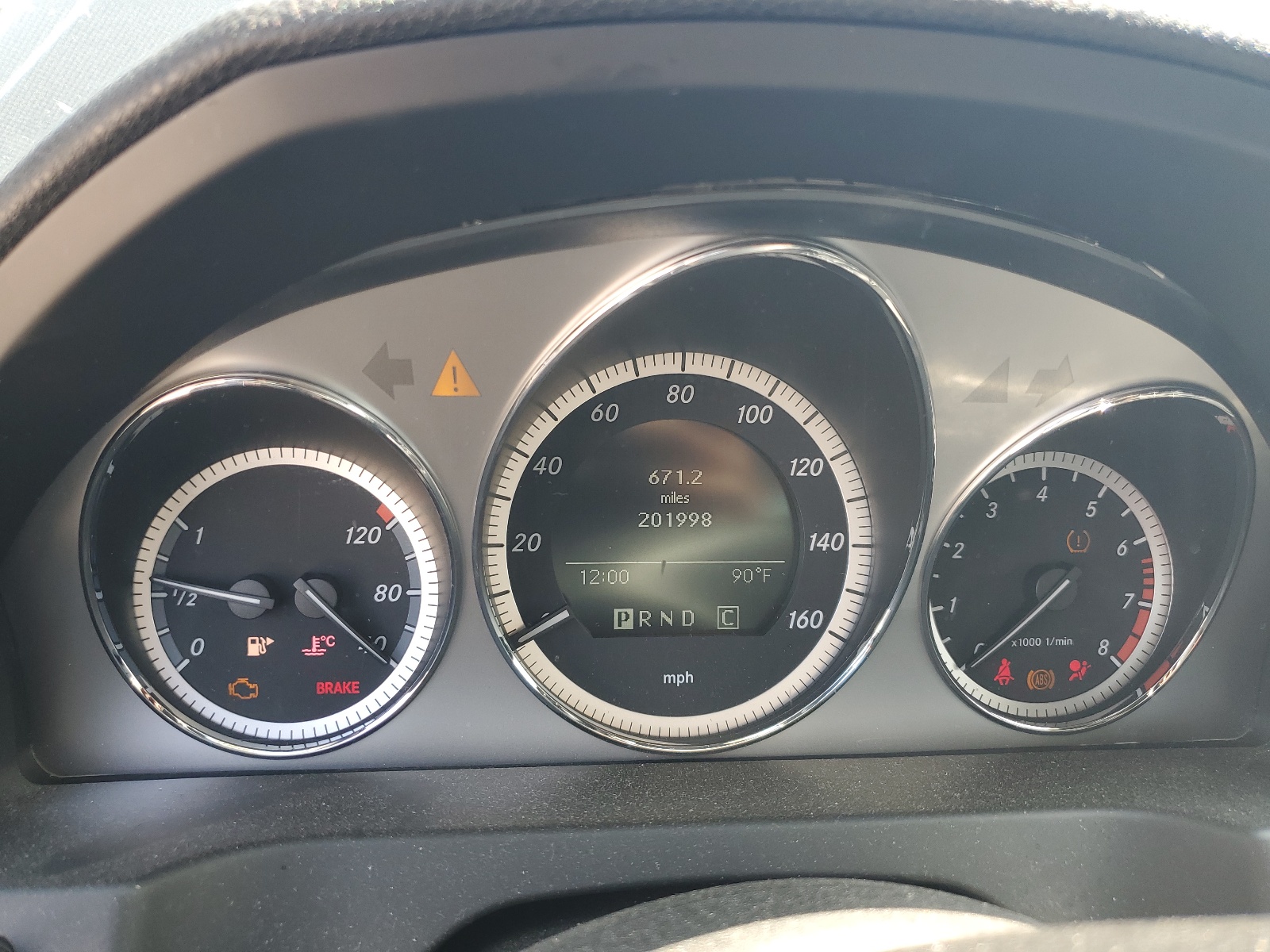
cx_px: 635
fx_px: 954
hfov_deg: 67.3
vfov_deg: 53.1
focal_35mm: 26
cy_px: 476
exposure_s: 1/143
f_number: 1.5
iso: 50
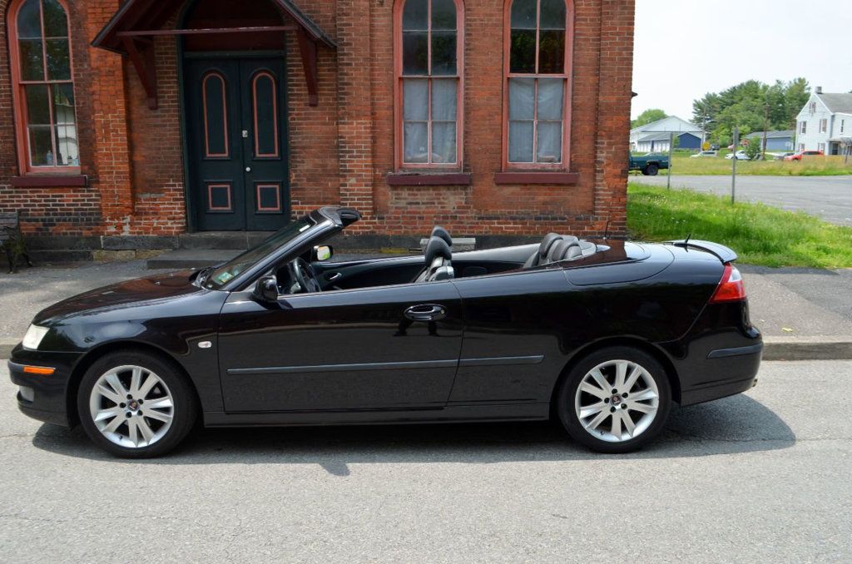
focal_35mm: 30
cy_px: 282
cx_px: 426
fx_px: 708
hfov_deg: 62.0
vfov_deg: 43.4
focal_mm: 20
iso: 200
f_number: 8
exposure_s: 1/250
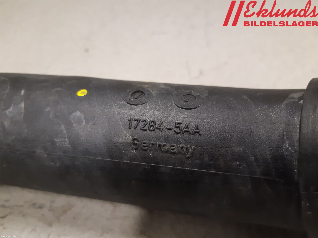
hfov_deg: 67.3
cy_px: 119
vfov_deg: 53.1
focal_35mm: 26
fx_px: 239
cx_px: 159
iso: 200
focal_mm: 3.93
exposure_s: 1/50
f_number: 1.7
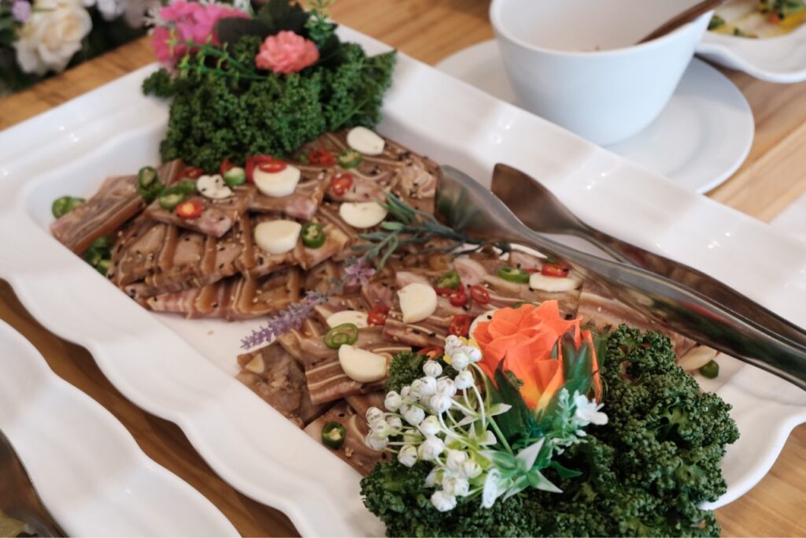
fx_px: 1142
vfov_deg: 26.5
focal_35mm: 51
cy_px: 269
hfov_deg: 38.9
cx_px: 403
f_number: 5
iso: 1600
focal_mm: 34.3
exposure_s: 1/105
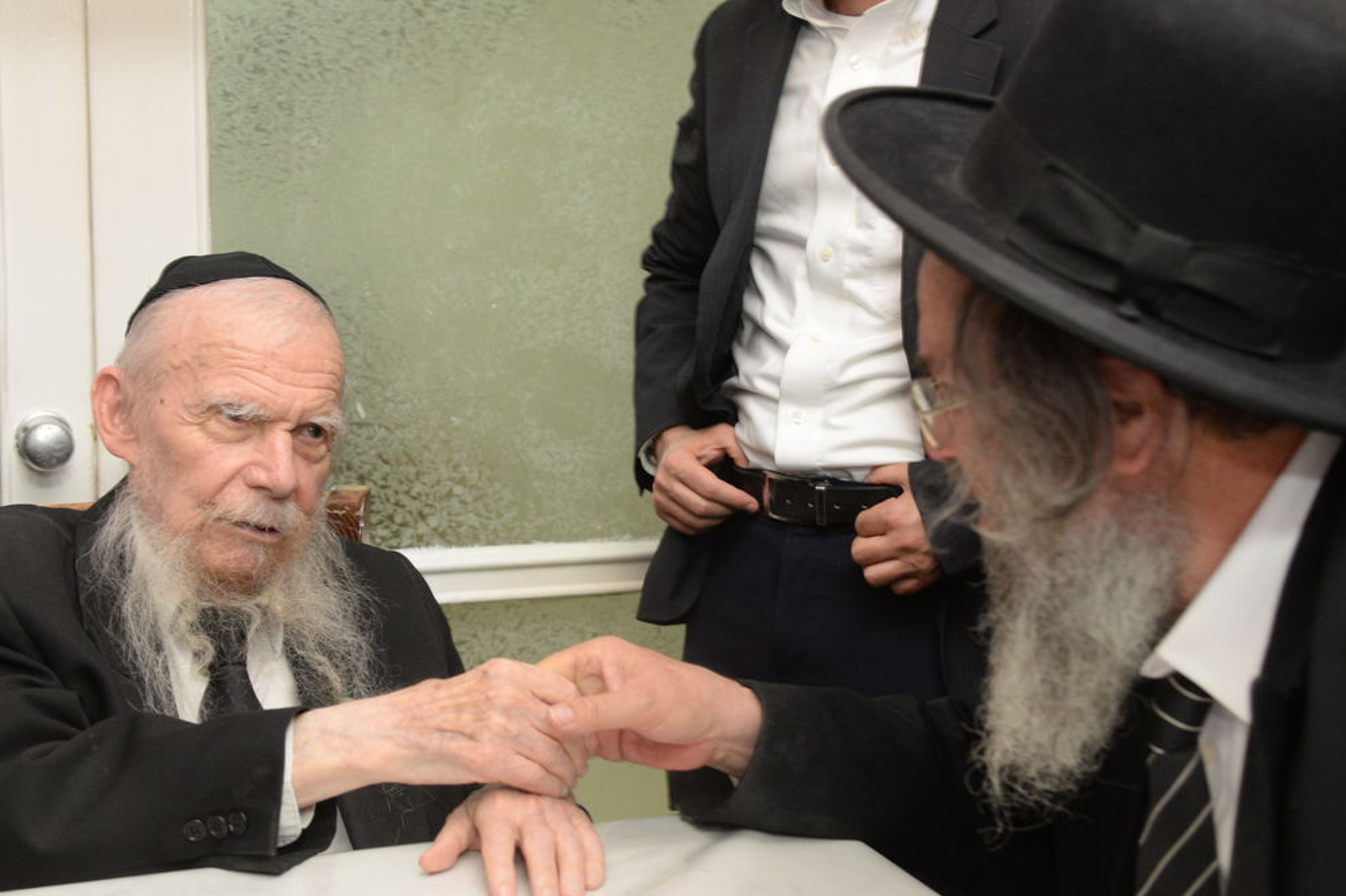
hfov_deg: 35.6
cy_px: 451
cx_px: 590
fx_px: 2093
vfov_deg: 24.2
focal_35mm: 56
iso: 2000
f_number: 4.5
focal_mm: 40
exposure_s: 1/100
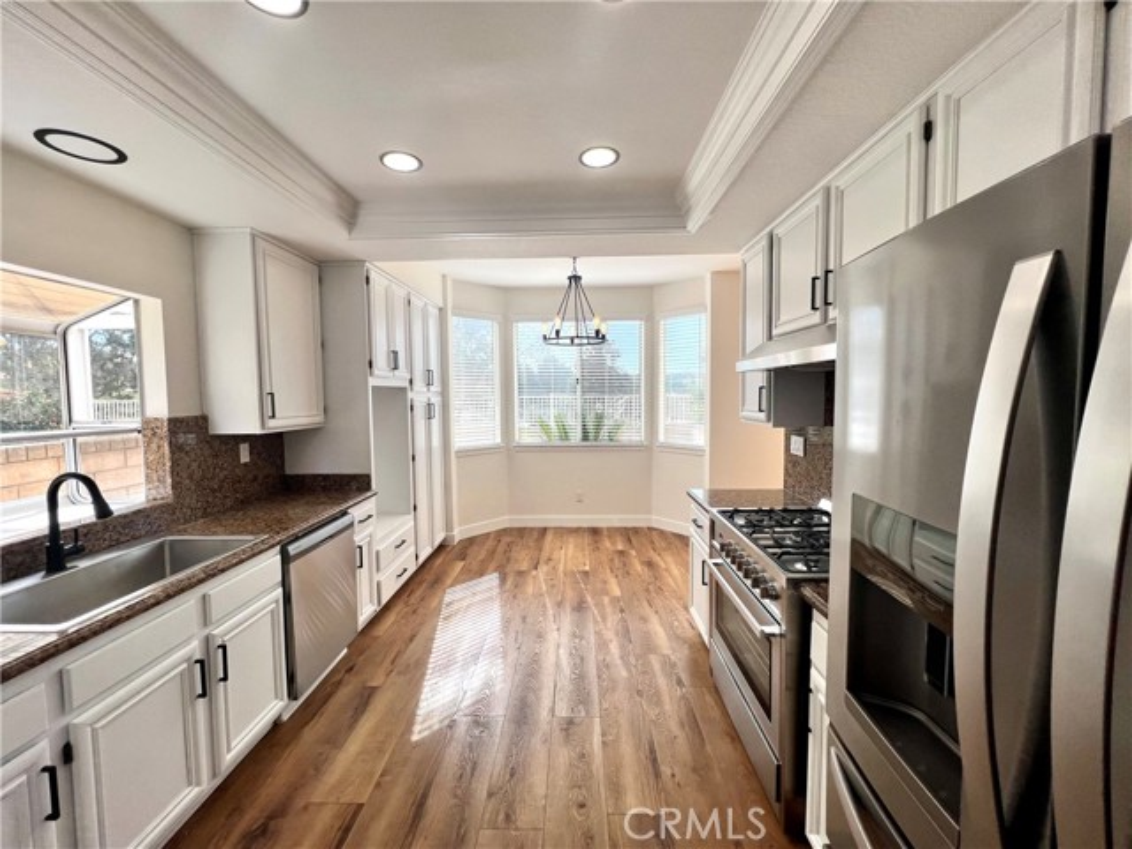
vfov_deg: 89.9
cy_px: 424
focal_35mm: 13
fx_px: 425
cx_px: 566
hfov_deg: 106.2
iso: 32
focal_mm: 1.57
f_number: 1.8
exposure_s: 1/558
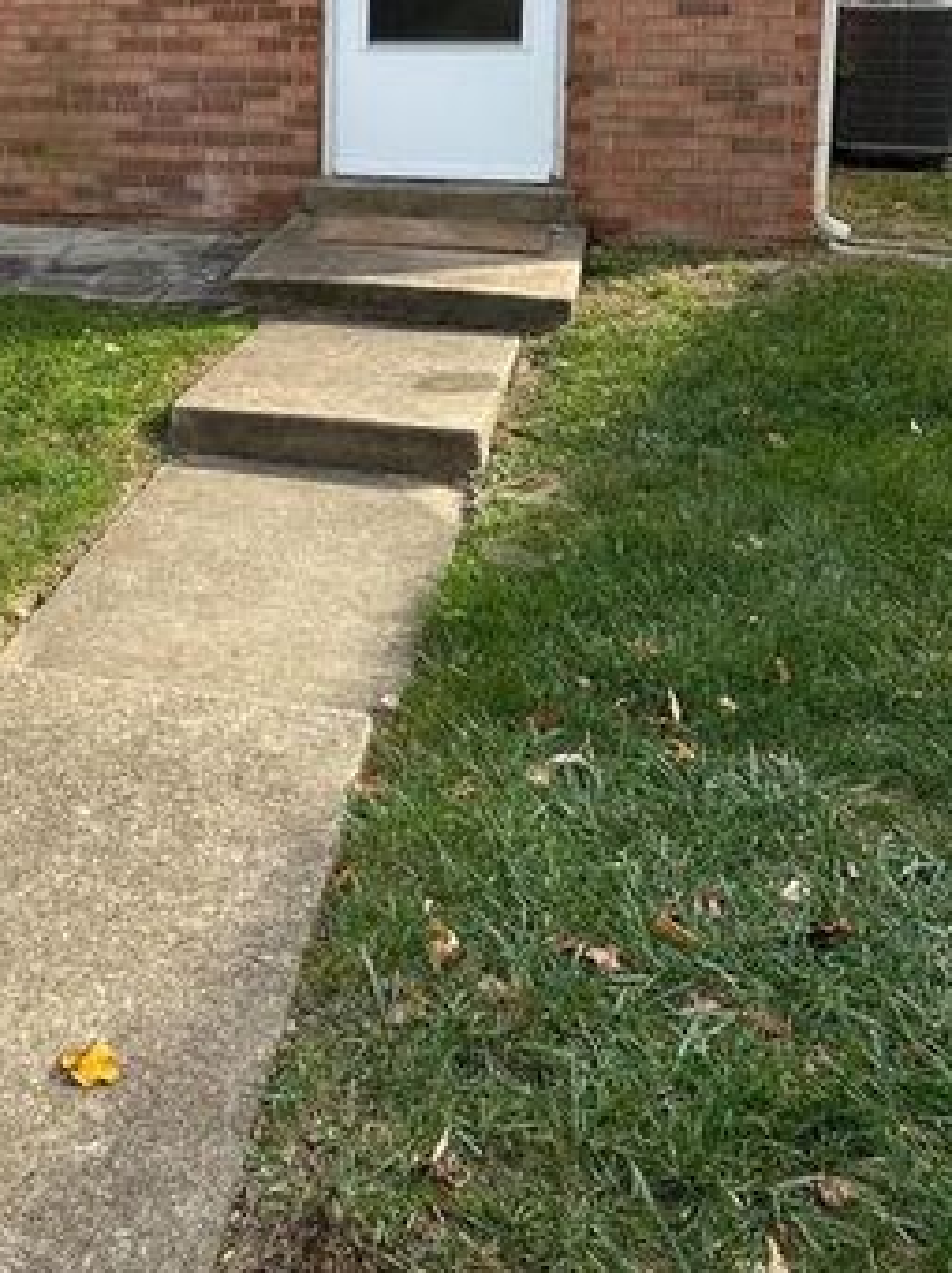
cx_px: 56
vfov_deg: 38.4
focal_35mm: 47
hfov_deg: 29.3
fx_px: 1727
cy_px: 196
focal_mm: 6.86
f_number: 1.78
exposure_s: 1/1562
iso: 80
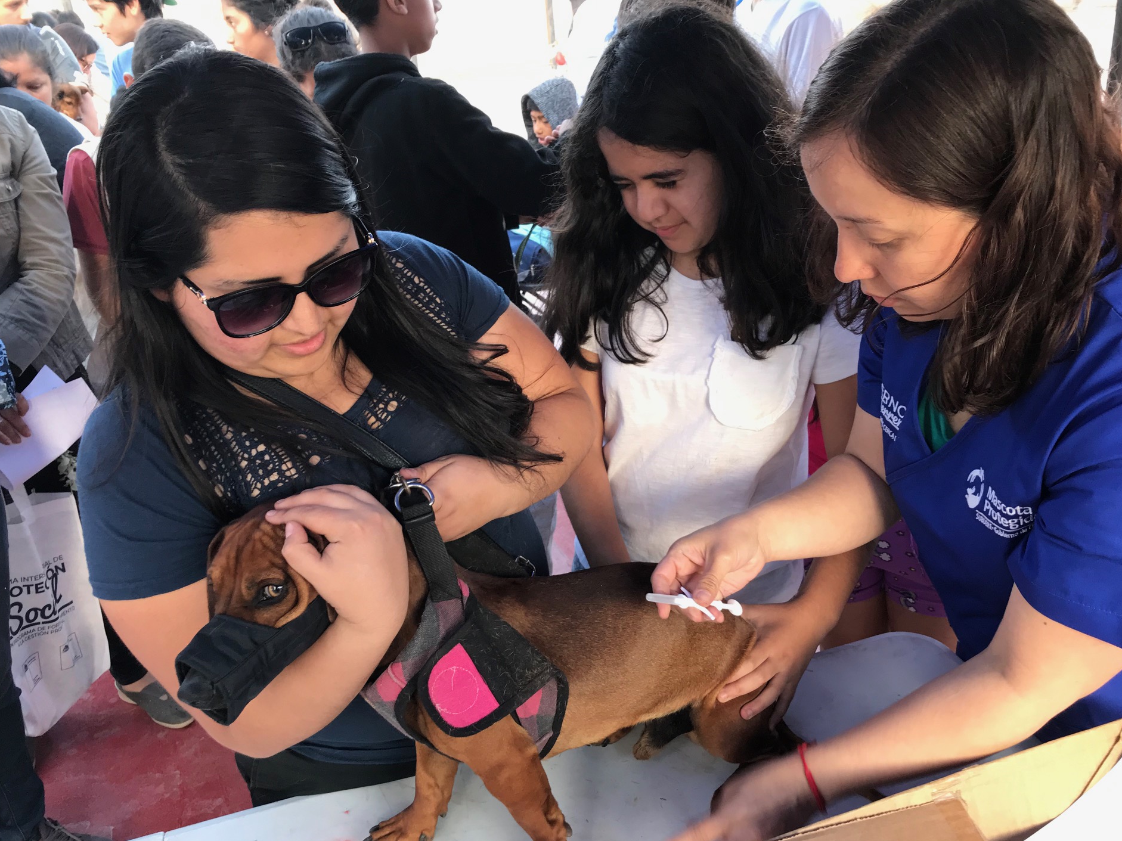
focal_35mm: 30
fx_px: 972
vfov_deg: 46.8
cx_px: 582
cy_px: 441
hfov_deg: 60.0
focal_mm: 3.99
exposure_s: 1/100
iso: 40
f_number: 1.8
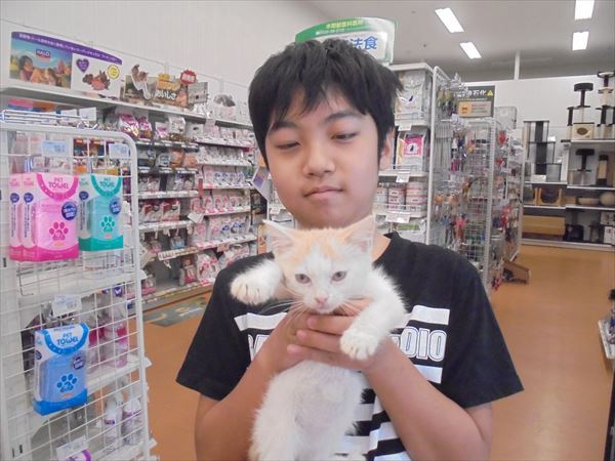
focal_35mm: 26
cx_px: 308
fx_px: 462
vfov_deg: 53.1
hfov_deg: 67.3
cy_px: 230
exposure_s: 1/80
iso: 800
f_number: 3.5
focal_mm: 4.6
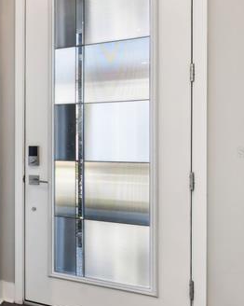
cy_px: 152
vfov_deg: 44.8
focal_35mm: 41
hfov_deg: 22.6
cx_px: -186
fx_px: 370
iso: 400
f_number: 8
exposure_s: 1/8
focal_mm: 14
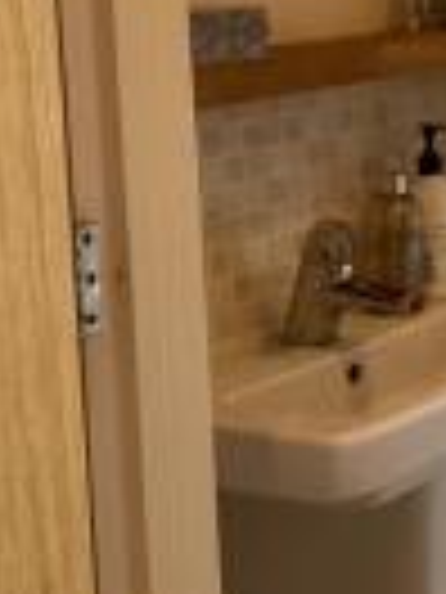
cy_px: 61
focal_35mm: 103
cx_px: 658
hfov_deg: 13.6
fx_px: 1769
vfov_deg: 18.8
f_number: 2.4
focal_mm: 3.3
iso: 160
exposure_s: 1/50
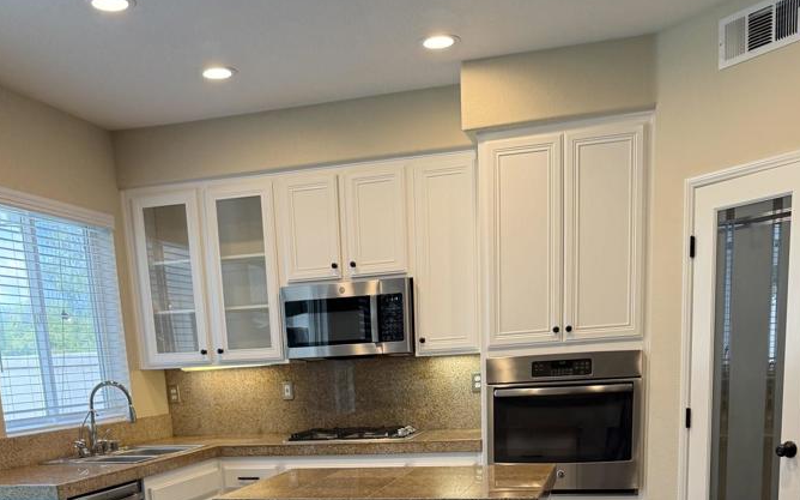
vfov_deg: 29.6
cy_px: 543
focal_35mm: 39
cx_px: 356
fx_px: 850
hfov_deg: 50.3
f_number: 1.78
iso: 160
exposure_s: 1/120
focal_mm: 6.76
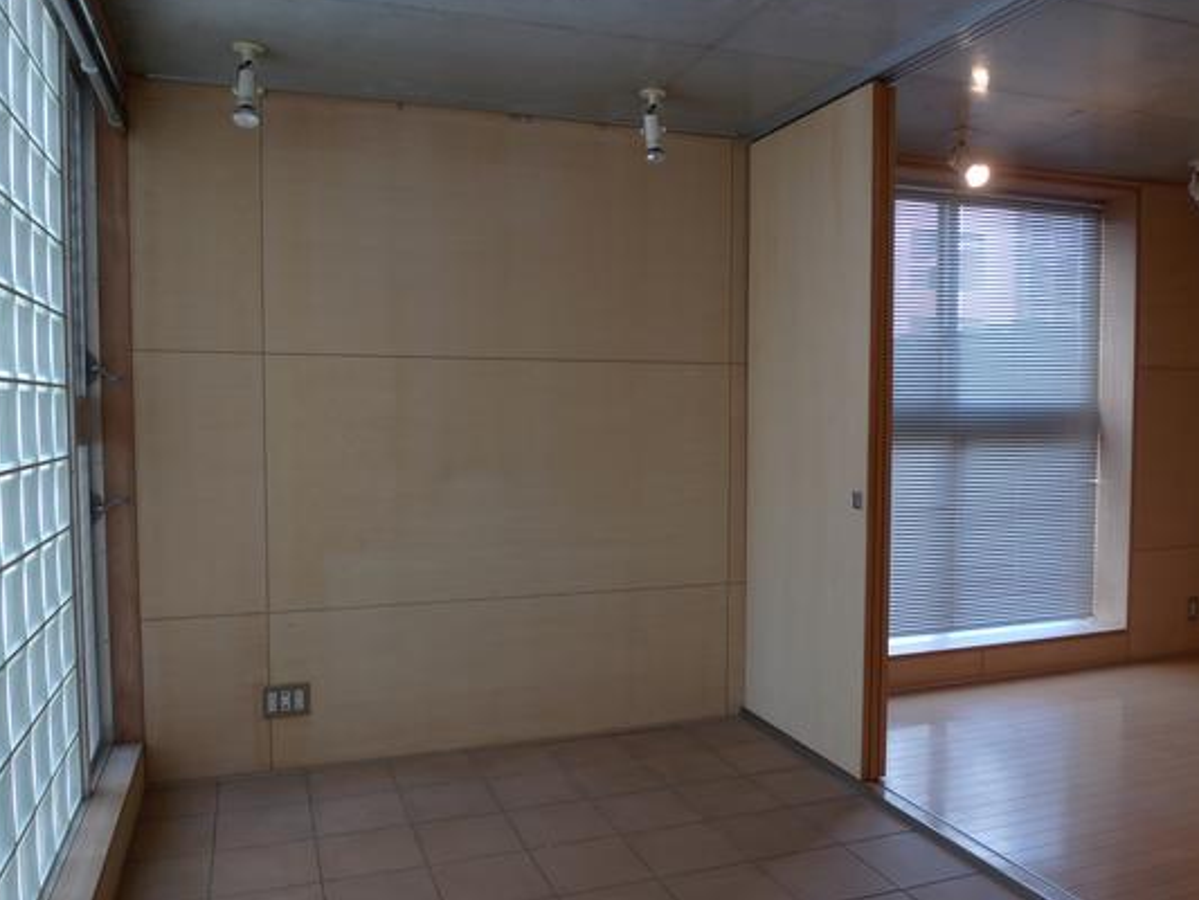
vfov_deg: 51.4
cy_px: 472
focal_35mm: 27
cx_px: 603
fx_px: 935
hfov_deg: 65.3
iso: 80
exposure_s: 1/60
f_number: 2
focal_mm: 5.1
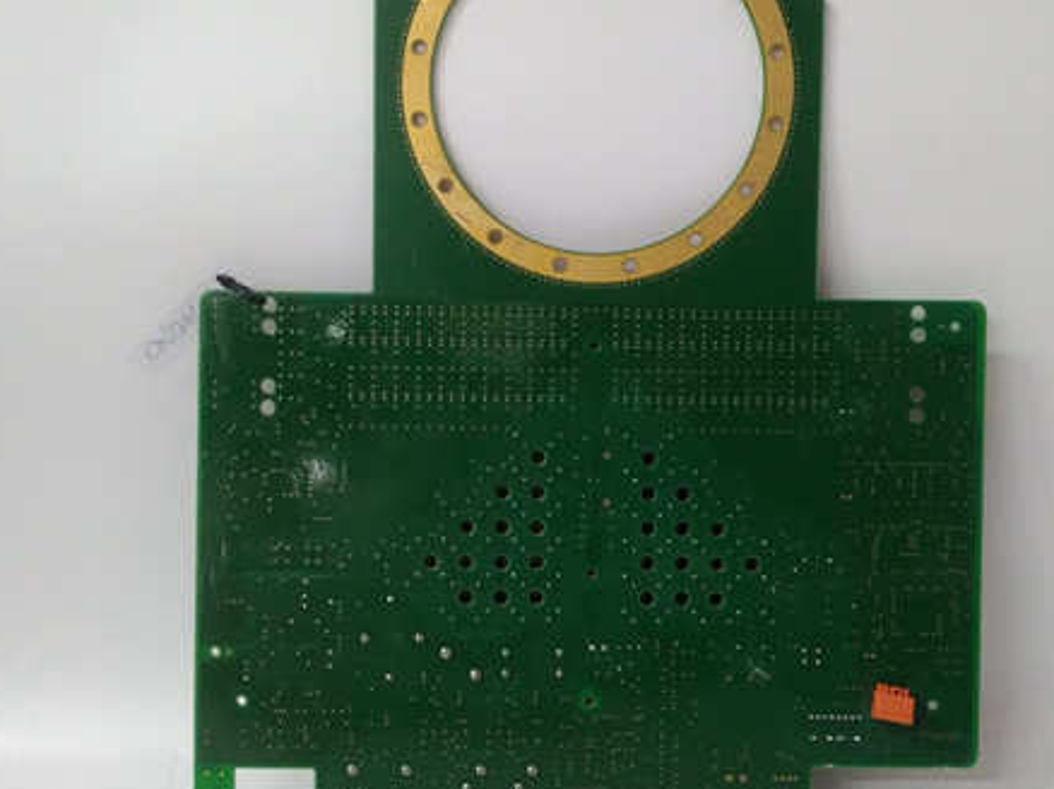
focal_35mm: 37
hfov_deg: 50.0
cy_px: 366
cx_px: 592
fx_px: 1126
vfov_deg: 38.6
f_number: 2
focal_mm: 3.79
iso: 501
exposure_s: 1/33
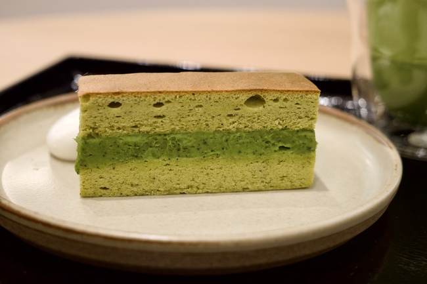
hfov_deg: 39.6
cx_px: 214
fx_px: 593
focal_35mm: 50
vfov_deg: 27.0
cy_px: 142
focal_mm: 26
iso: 1250
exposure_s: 1/40
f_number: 3.2
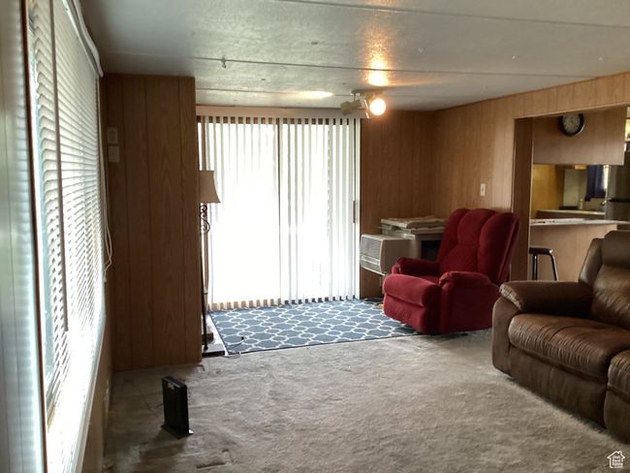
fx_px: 564
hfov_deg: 58.3
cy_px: 236
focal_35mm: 31
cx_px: 315
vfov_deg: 45.5
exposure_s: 1/60
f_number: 2.4
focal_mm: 3.3
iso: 320
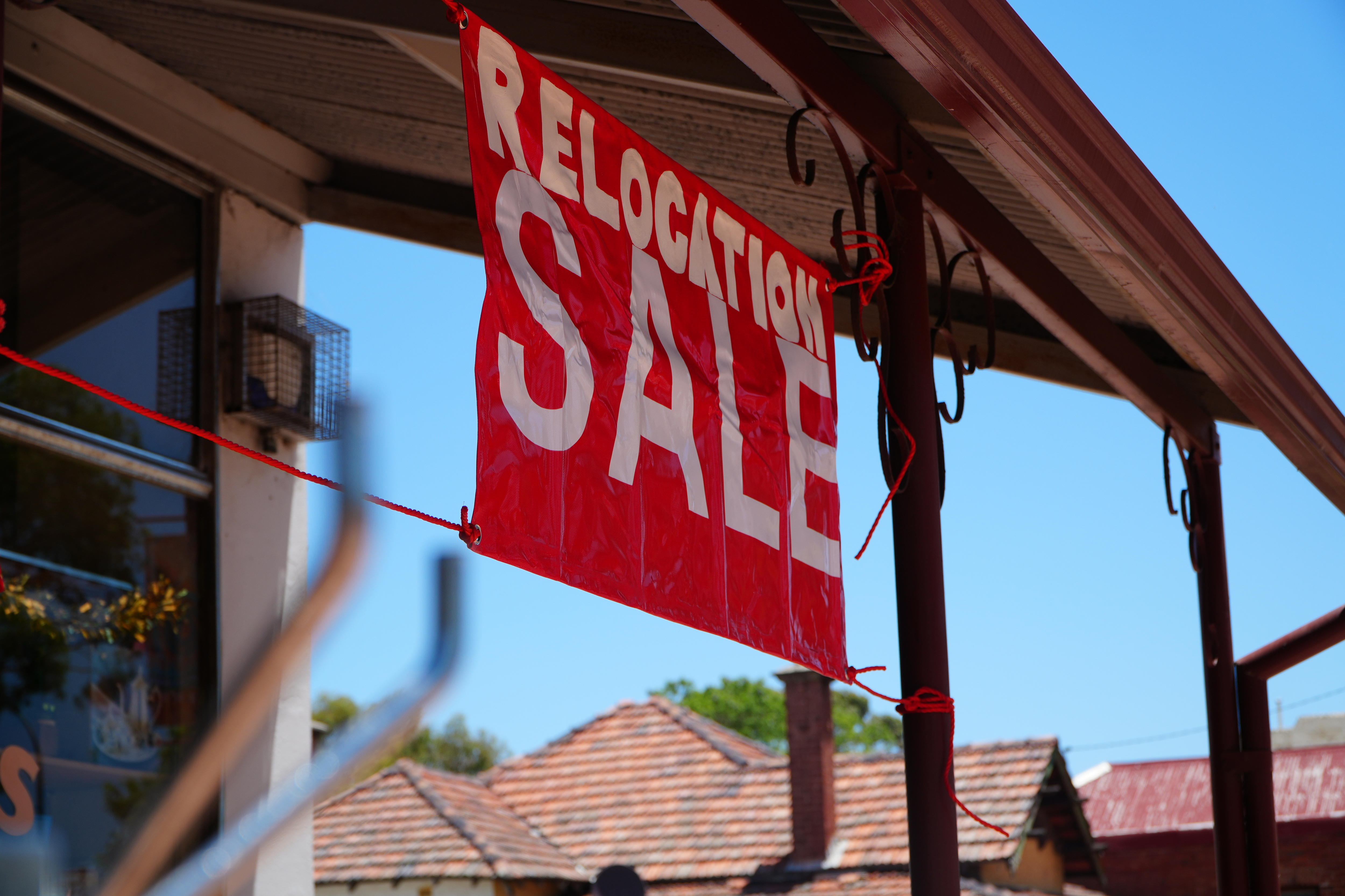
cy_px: 448
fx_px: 2466
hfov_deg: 30.5
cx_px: 672
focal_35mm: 66
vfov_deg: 20.6
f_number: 5
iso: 100
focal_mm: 44
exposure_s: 1/640
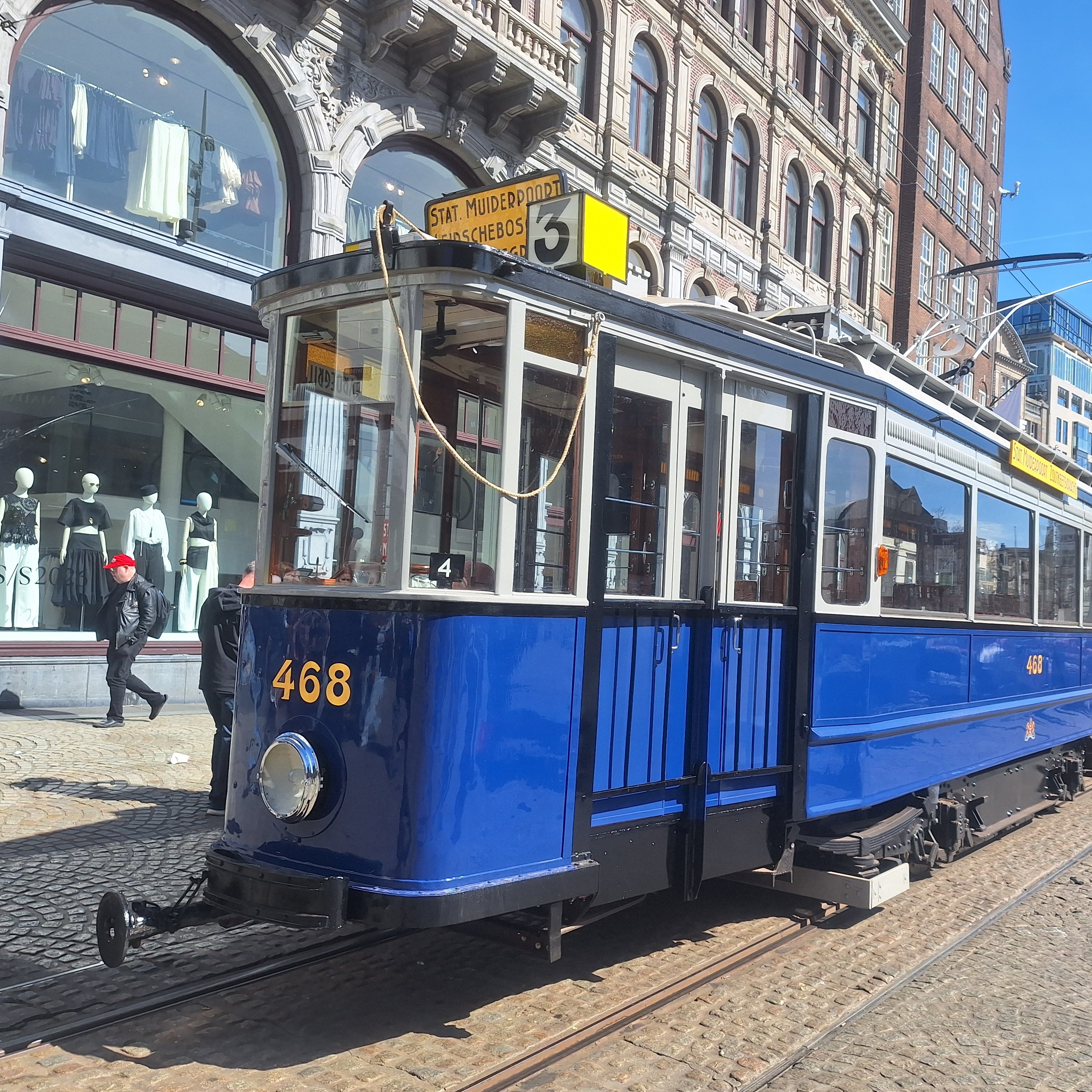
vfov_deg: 57.3
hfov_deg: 56.6
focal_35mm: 28
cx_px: 683
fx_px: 999
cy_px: 556
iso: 40
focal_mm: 5.54
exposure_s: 1/2033
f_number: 1.8
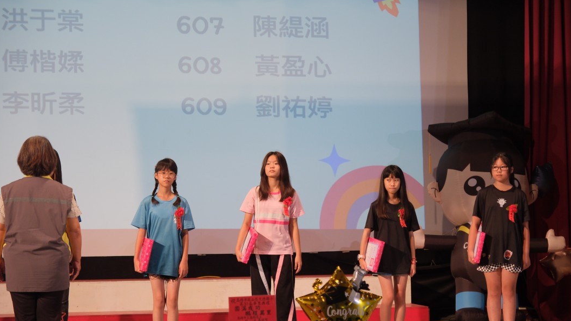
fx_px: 1347
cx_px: 286
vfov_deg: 13.6
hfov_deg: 23.9
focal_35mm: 89
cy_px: 189
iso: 1000
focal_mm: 55
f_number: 2.8
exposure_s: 1/60
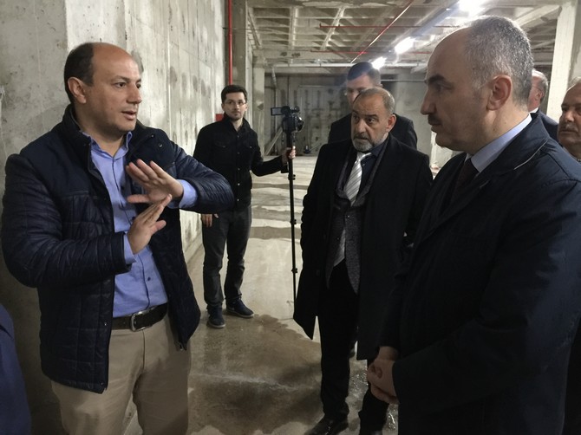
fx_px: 487
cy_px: 218
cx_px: 290
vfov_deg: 48.2
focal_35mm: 29
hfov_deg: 61.7
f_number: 2.2
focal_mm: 4.15
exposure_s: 1/4
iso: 125
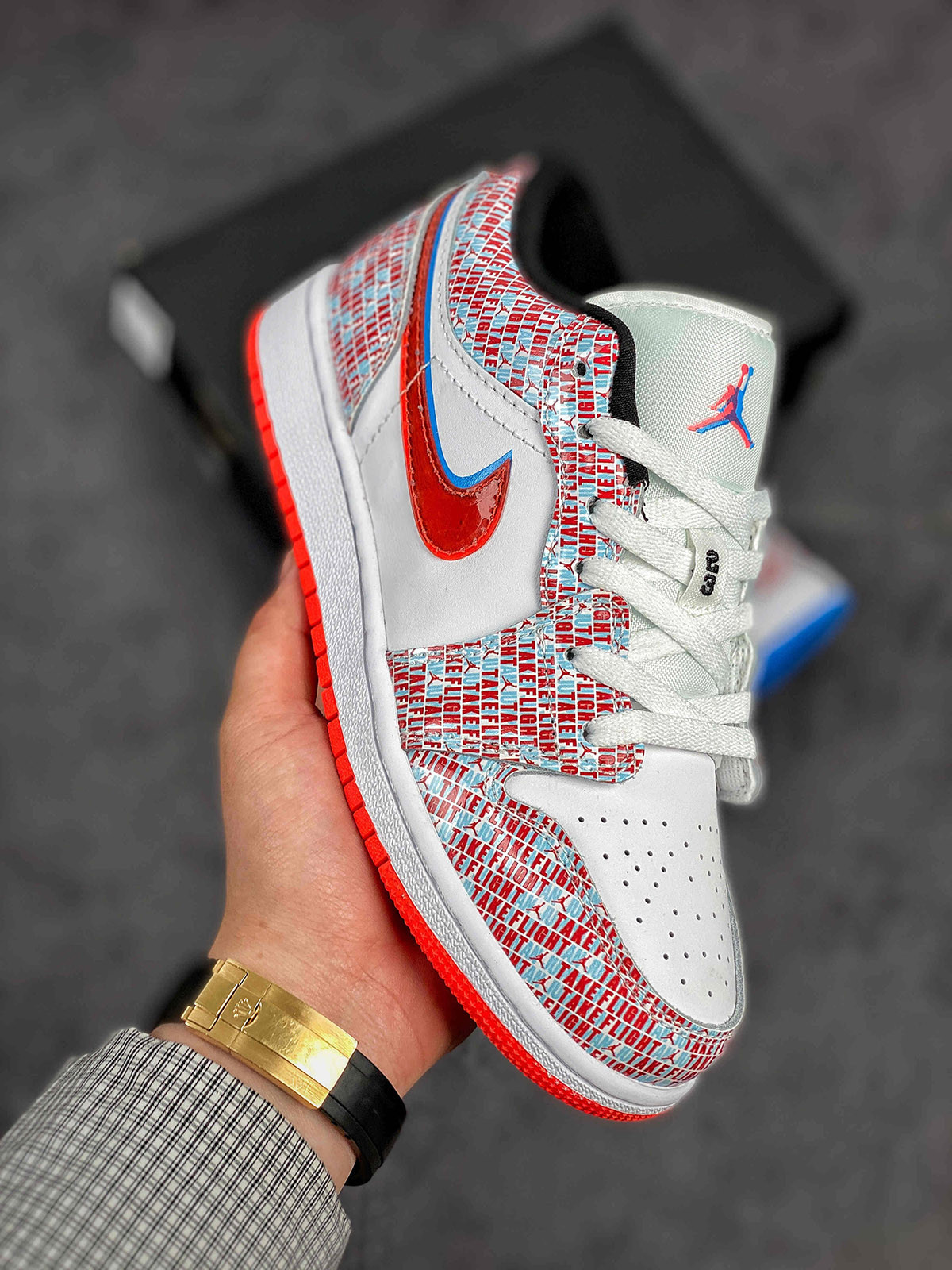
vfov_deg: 36.8
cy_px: 635
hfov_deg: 28.0
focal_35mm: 52
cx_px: 476
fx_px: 1907
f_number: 2
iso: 32
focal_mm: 6
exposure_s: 1/100
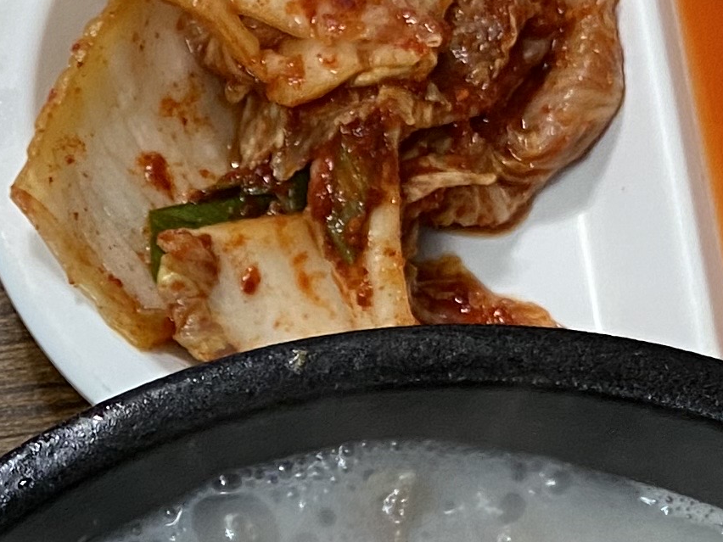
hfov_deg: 15.8
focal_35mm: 123
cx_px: 49
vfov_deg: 11.7
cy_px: 698
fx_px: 2569
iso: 160
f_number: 1.8
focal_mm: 4.25
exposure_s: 1/60
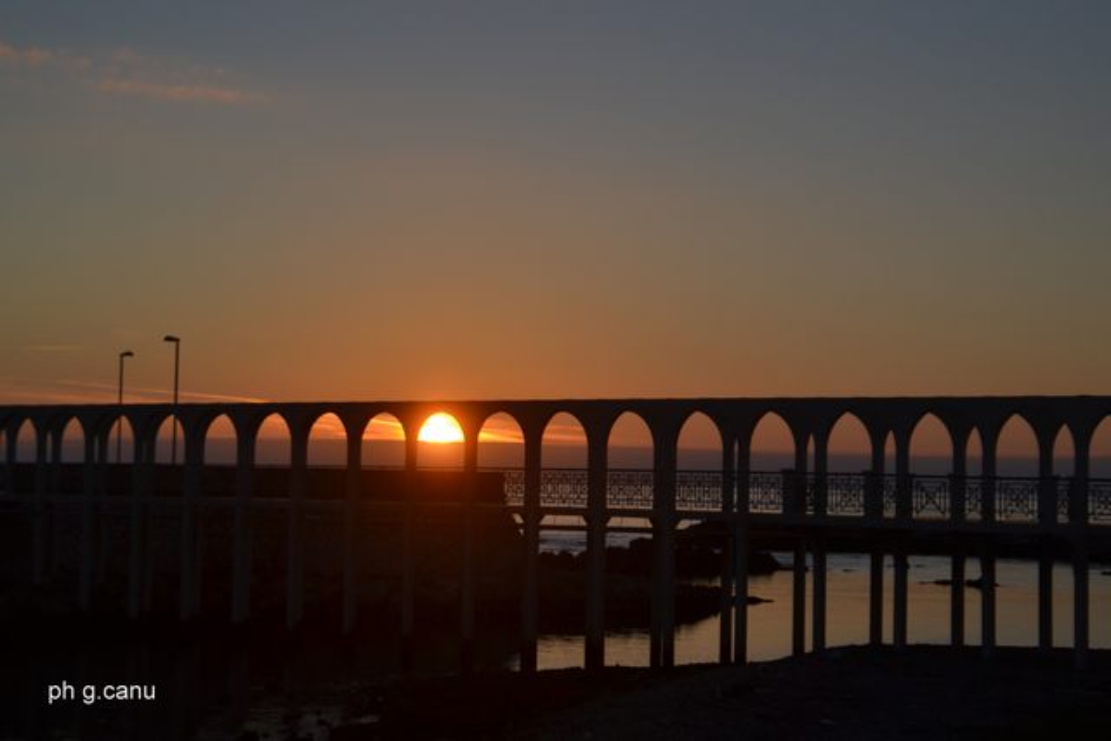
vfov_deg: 17.5
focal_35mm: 78
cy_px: 370
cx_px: 556
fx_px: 2408
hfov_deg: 26.0
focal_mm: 52
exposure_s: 1/2000
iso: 200
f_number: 5.6
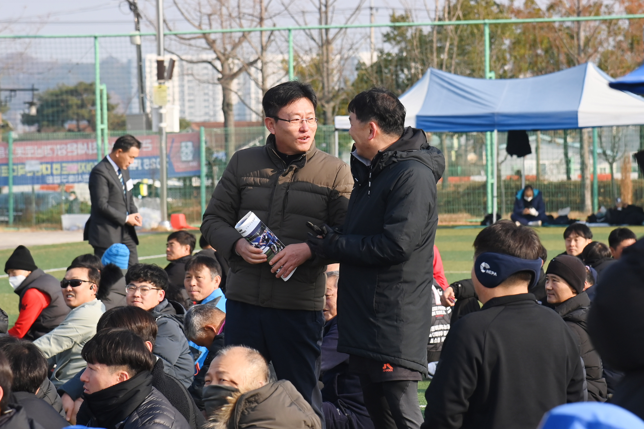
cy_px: 214
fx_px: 2146
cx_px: 322
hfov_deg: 17.1
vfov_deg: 11.4
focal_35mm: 120
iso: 400
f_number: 8
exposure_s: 1/800
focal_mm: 120
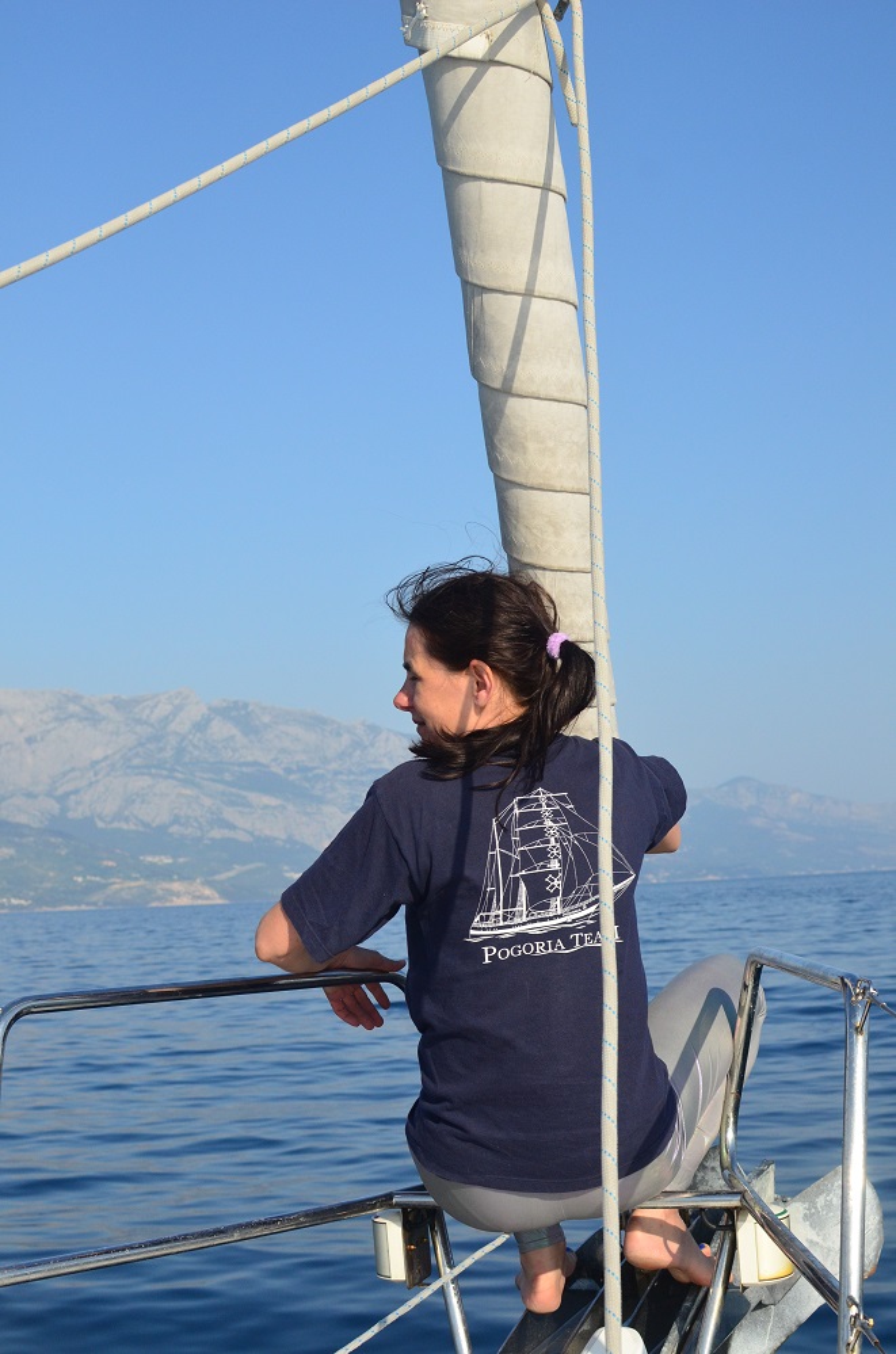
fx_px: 1970
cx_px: 448
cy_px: 677
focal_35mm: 52
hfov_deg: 25.6
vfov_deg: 37.9
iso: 800
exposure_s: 1/3200
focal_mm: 35
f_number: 6.3
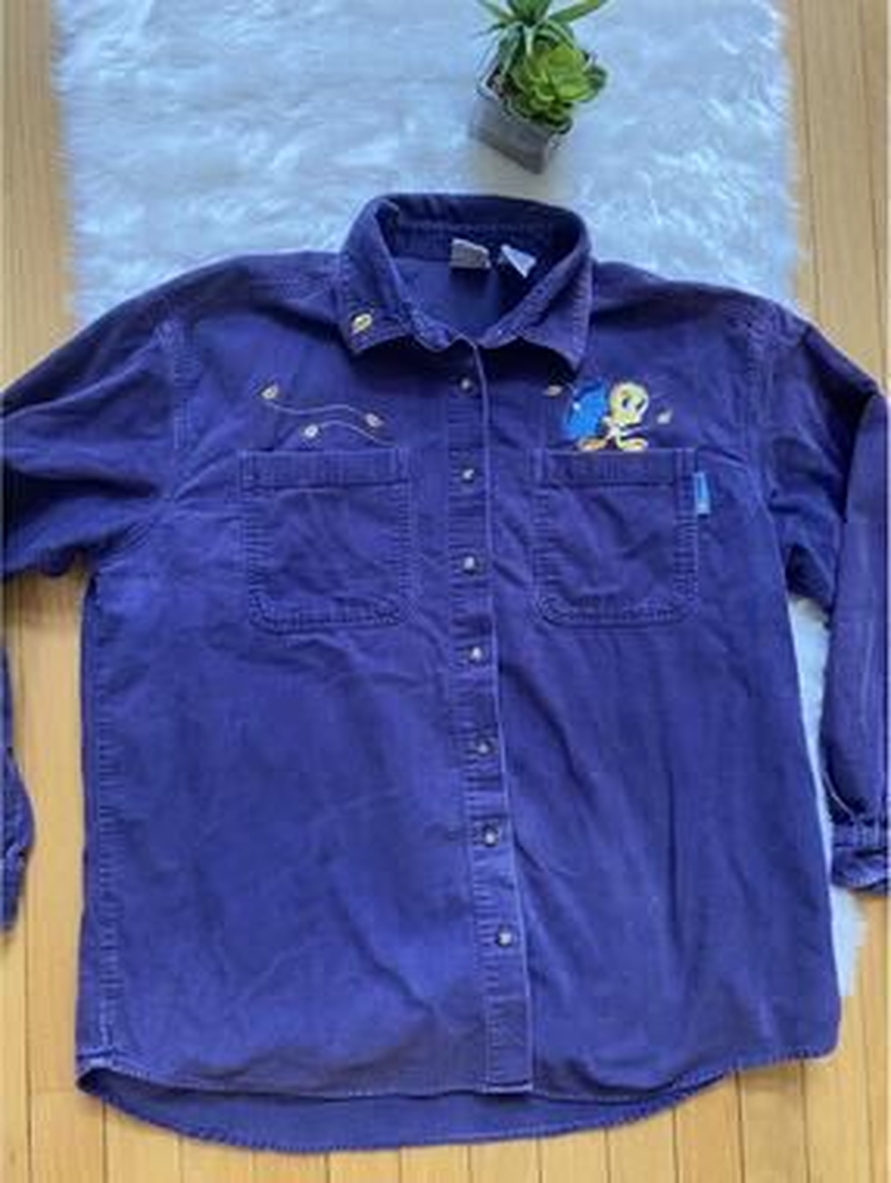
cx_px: 446
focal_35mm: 26
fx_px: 890
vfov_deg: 67.2
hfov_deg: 53.2
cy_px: 592
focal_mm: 4.25
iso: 400
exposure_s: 1/60
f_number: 1.8
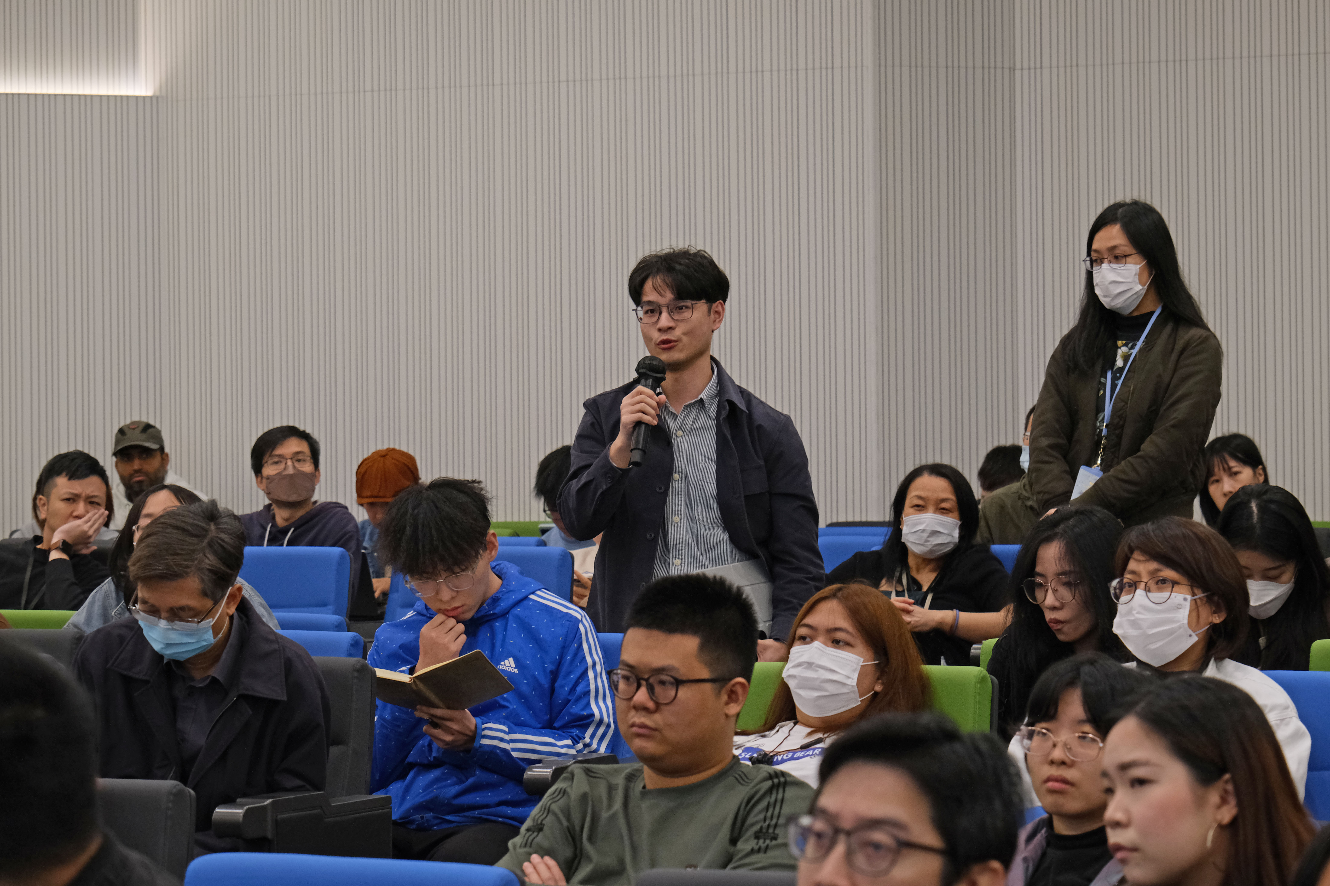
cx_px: 665
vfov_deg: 11.4
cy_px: 443
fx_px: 4433
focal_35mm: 120
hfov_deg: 17.1
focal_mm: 80
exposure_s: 1/58
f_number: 5.6
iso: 1600
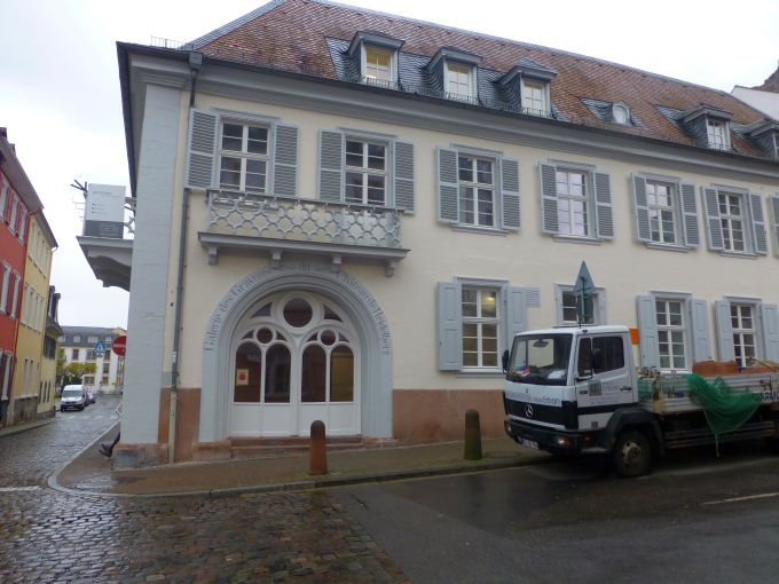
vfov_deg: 56.8
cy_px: 292
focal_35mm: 24
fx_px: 540
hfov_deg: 71.6
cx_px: 390
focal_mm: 4.3
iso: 100
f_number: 3.3
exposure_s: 1/60
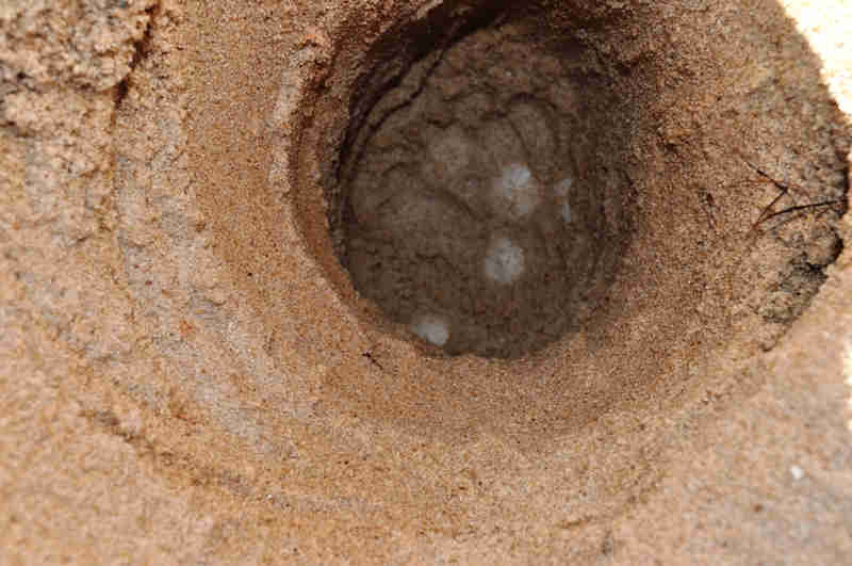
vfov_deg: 26.4
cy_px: 283
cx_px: 426
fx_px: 1205
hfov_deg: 38.9
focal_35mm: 51
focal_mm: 34
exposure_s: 1/200
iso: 200
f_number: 9
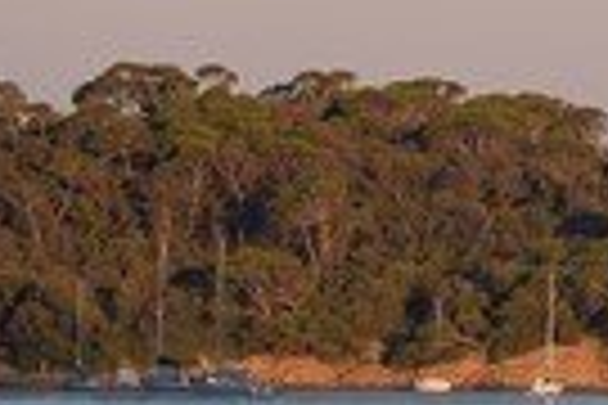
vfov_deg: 2.2
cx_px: 703
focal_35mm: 624
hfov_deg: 3.3
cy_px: 410
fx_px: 10538
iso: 400
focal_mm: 200
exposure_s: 1/250
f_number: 9
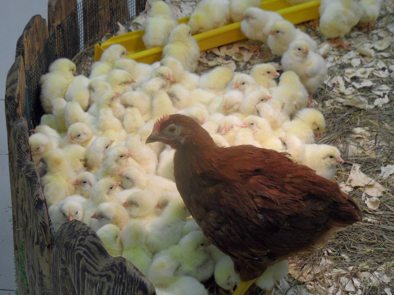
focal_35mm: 120
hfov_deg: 16.4
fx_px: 1366
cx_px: 197
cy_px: 148
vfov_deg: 12.3
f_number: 4.4
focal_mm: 20
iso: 200
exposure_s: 1/30
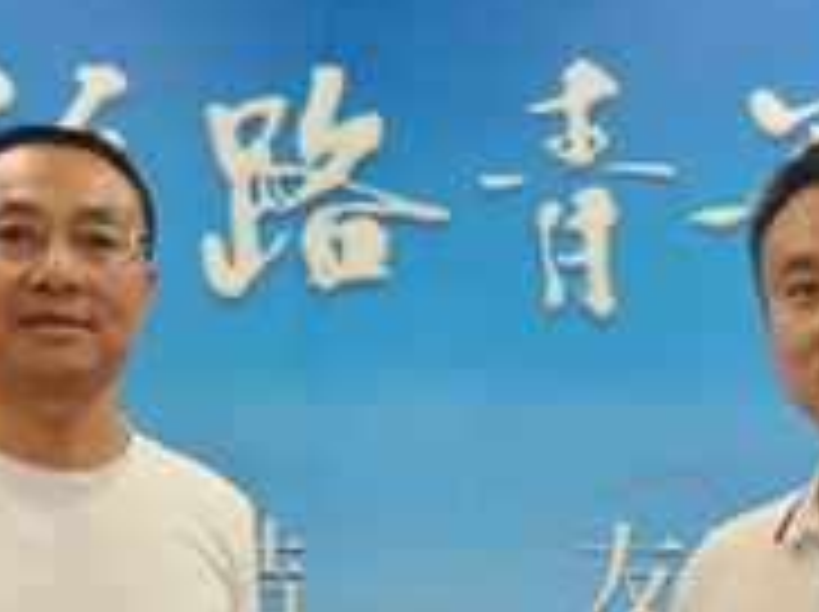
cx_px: 423
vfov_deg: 15.4
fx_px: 2245
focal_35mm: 95
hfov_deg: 20.7
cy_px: 502
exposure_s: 1/60
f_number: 4
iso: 450
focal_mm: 24
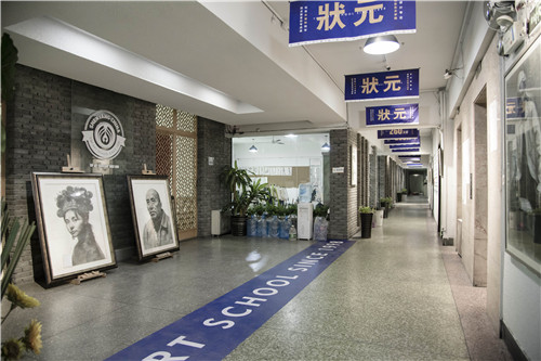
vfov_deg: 53.1
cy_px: 180
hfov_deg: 73.8
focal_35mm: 24
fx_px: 361
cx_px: 270
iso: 3600
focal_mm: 24
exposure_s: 1/160
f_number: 4
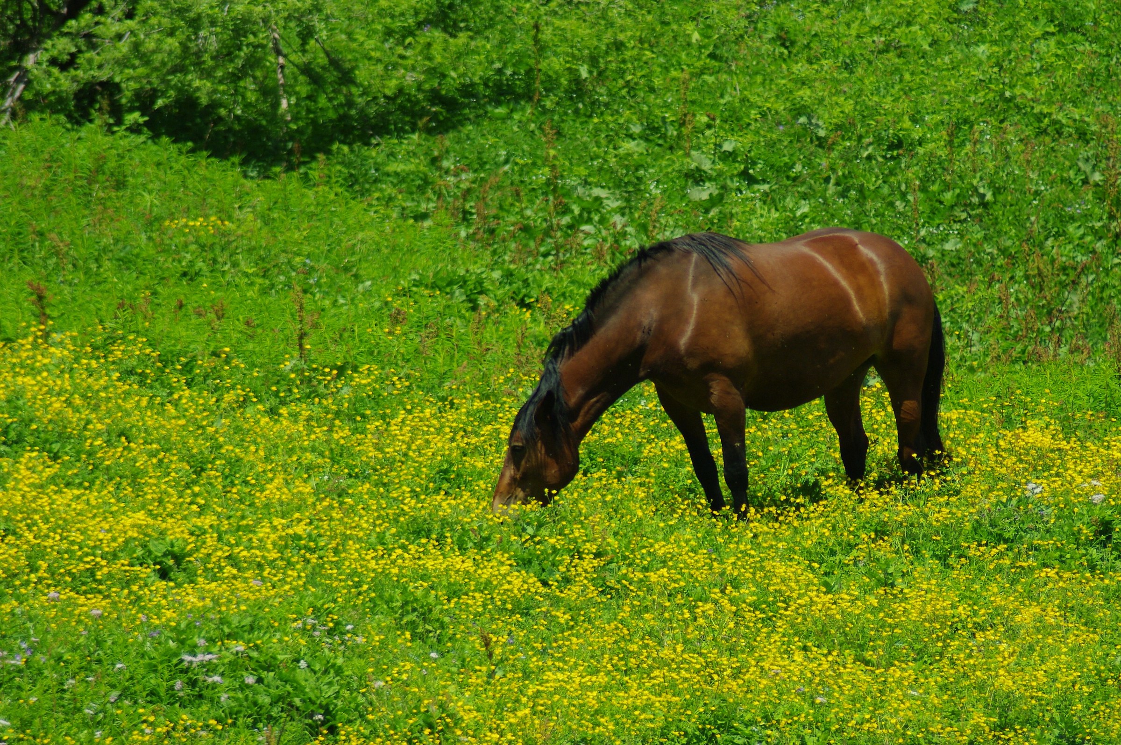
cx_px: 560
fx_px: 13995
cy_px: 372
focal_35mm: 450
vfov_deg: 3.0
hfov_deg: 4.6
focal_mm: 300
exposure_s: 1/750
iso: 200
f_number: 5.6
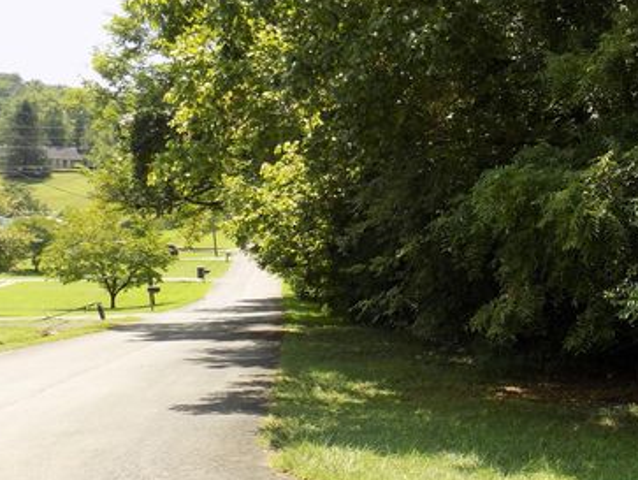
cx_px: 637
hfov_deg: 32.7
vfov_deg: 27.1
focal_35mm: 54
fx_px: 996
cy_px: 271
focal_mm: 4
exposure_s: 1/320
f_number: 3.1
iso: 80
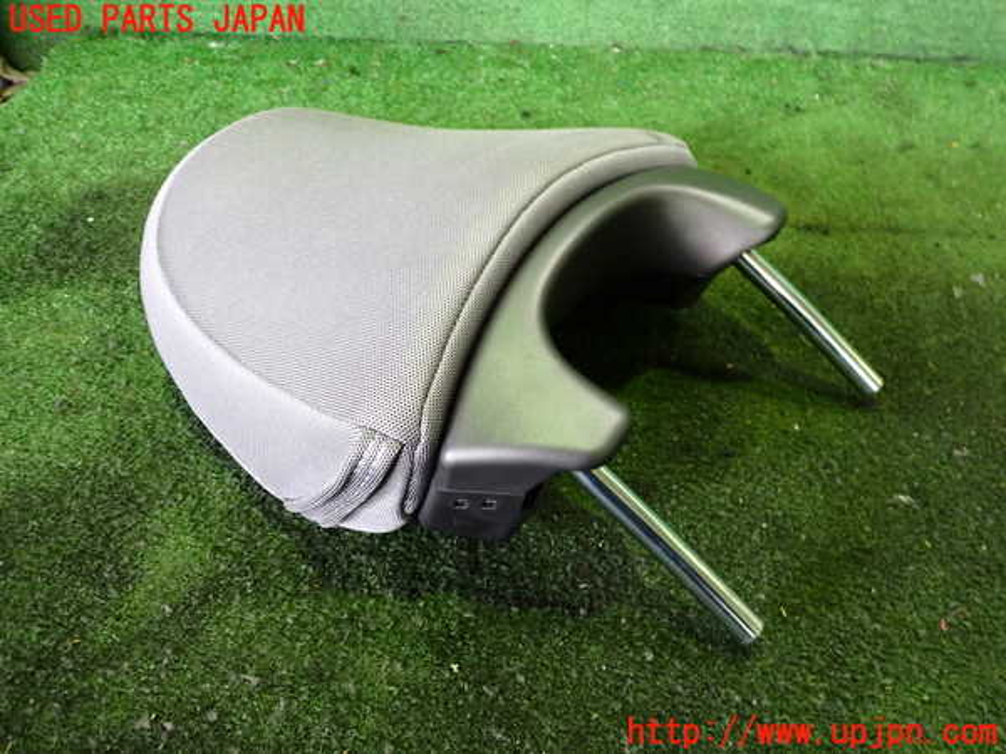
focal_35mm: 30
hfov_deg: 60.0
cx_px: 503
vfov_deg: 46.8
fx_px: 872
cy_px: 377
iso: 800
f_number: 2.3
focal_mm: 5.4
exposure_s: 1/60
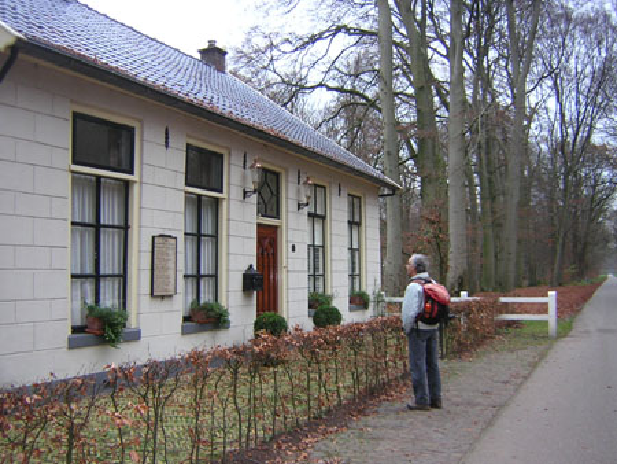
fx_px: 642
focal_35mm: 36
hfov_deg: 51.3
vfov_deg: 39.7
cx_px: 308
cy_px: 232
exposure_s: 1/30
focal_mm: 4.7
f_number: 2.6
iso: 130
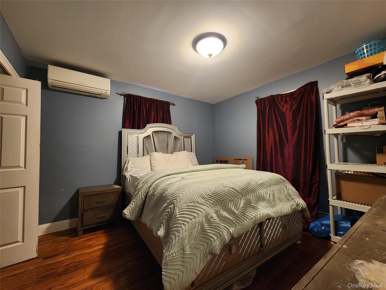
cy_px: 145
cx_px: 193
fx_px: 145
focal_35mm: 13
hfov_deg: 106.2
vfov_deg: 89.9
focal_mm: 2.2
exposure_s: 1/30
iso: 400
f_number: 2.2
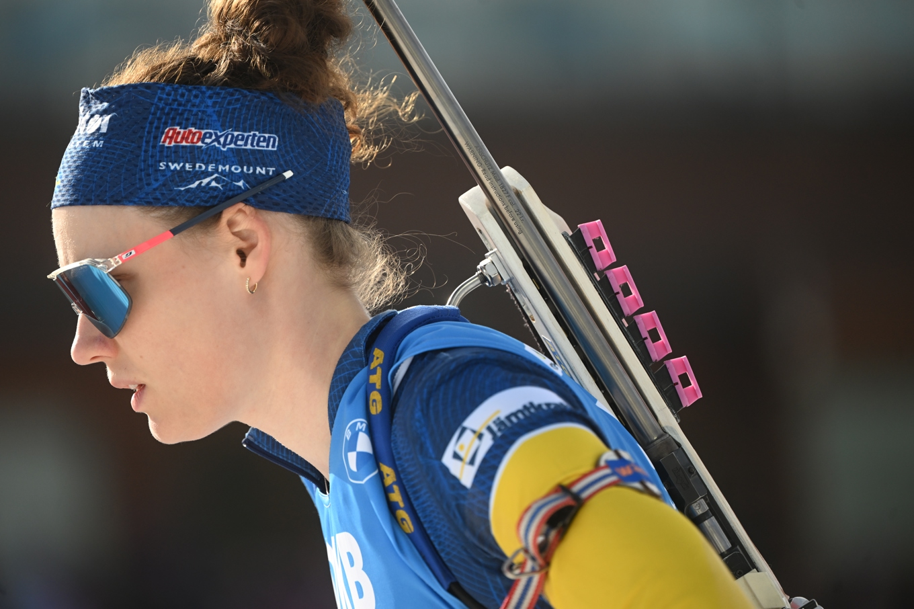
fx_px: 8122
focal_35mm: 320
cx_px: 457
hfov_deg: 6.4
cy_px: 304
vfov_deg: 4.3
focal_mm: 320
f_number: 4
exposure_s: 1/4000
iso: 640
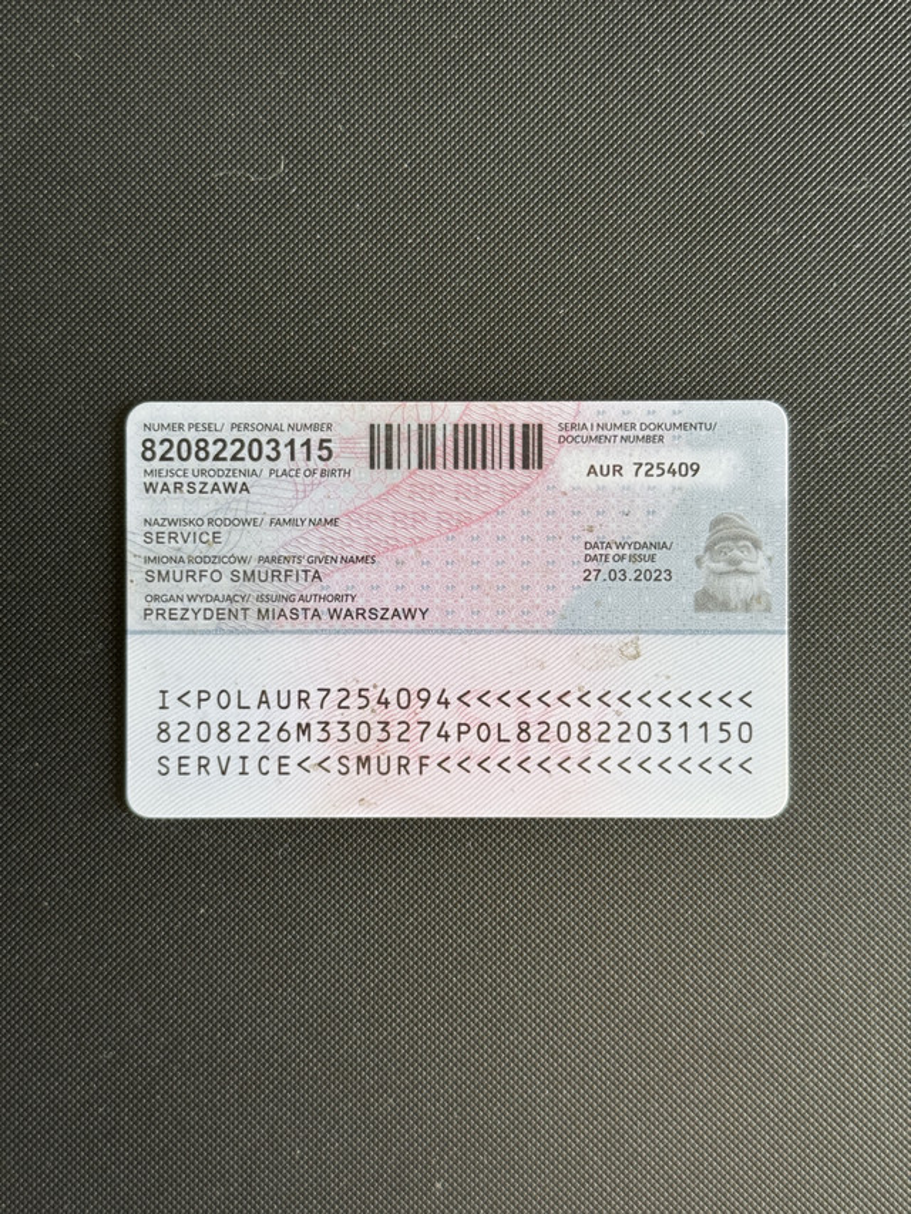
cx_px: 456
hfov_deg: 30.3
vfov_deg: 39.7
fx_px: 1684
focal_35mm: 48
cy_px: 607
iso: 80
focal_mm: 6.76
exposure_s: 1/121
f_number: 1.78
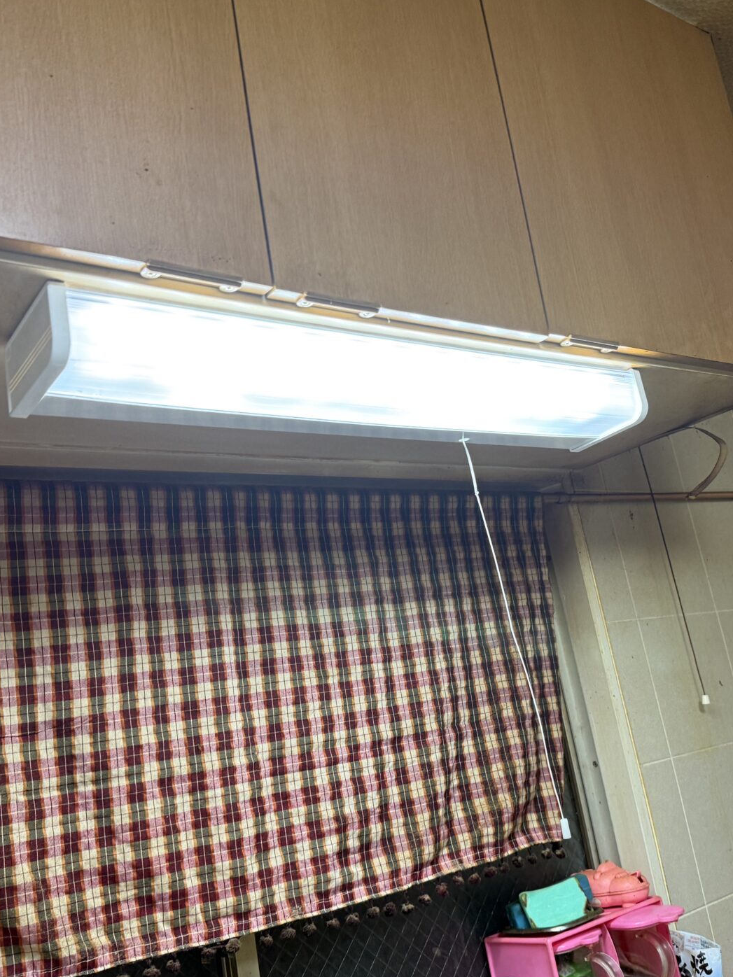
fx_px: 932
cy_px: 486
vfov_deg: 55.4
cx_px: 397
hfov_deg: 42.9
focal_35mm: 33
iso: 200
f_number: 1.78
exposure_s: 1/60
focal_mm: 6.76
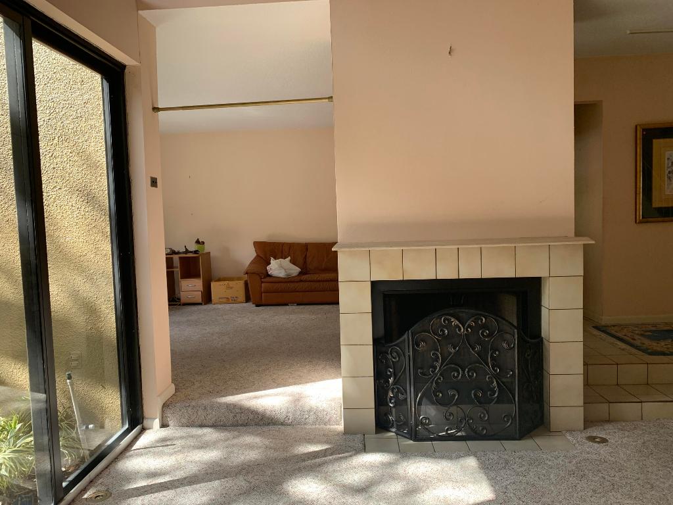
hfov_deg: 67.3
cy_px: 252
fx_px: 505
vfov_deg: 53.1
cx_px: 336
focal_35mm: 26
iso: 40
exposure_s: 1/121
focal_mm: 4.25
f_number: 1.8
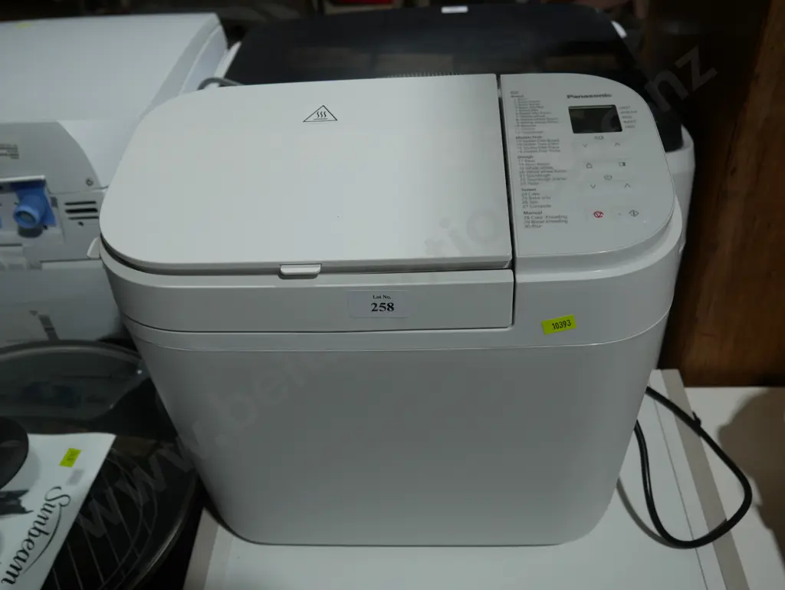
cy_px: 295
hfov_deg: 53.9
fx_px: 771
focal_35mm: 34
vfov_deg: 41.8
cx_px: 392
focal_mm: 17
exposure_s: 1/125
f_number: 4.5
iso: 200
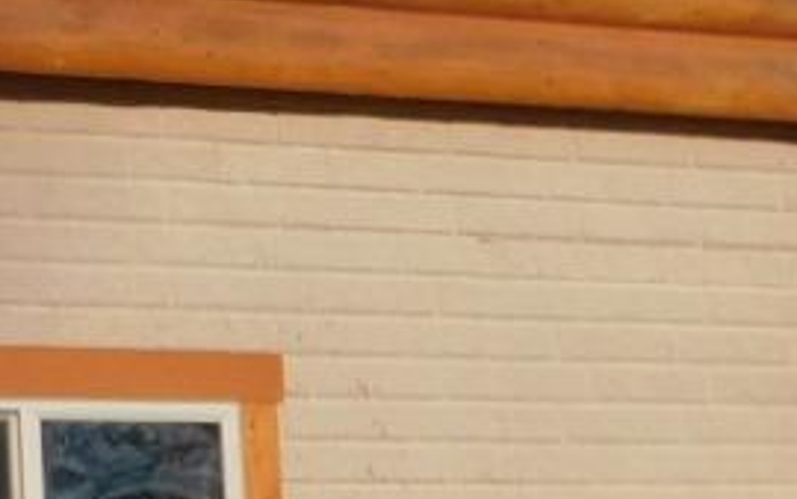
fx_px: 5454
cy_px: -638
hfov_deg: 8.3
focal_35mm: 251
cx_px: 986
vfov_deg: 5.1
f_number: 7.2
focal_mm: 7.1
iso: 125
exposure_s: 1/500
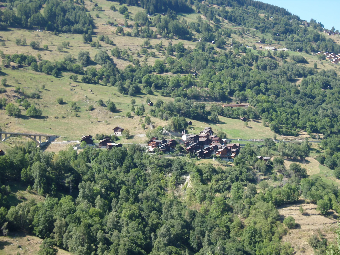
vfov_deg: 20.2
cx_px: 170
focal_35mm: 73
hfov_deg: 26.7
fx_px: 717
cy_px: 128
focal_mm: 15.6
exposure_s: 1/200
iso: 80
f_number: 4.2
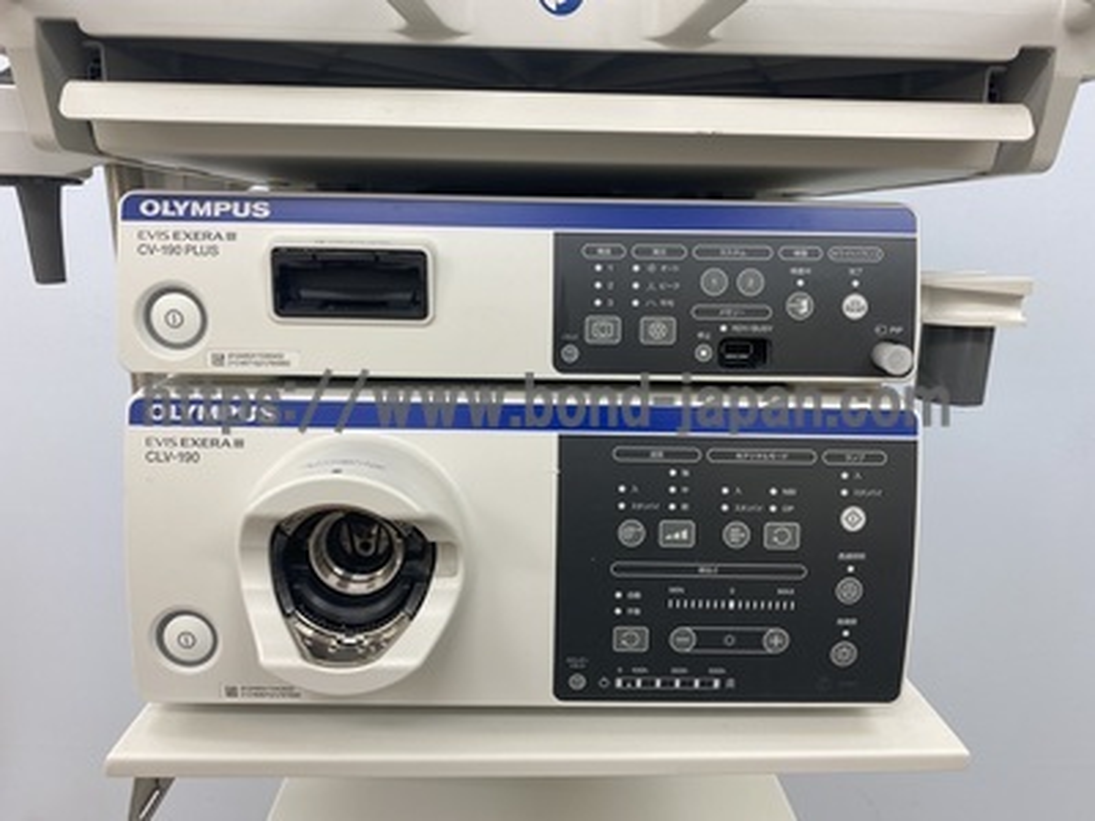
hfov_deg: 67.3
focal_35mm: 26
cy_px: 410
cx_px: 548
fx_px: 822
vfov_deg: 53.1
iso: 80
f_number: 1.8
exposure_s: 1/120
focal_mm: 4.25
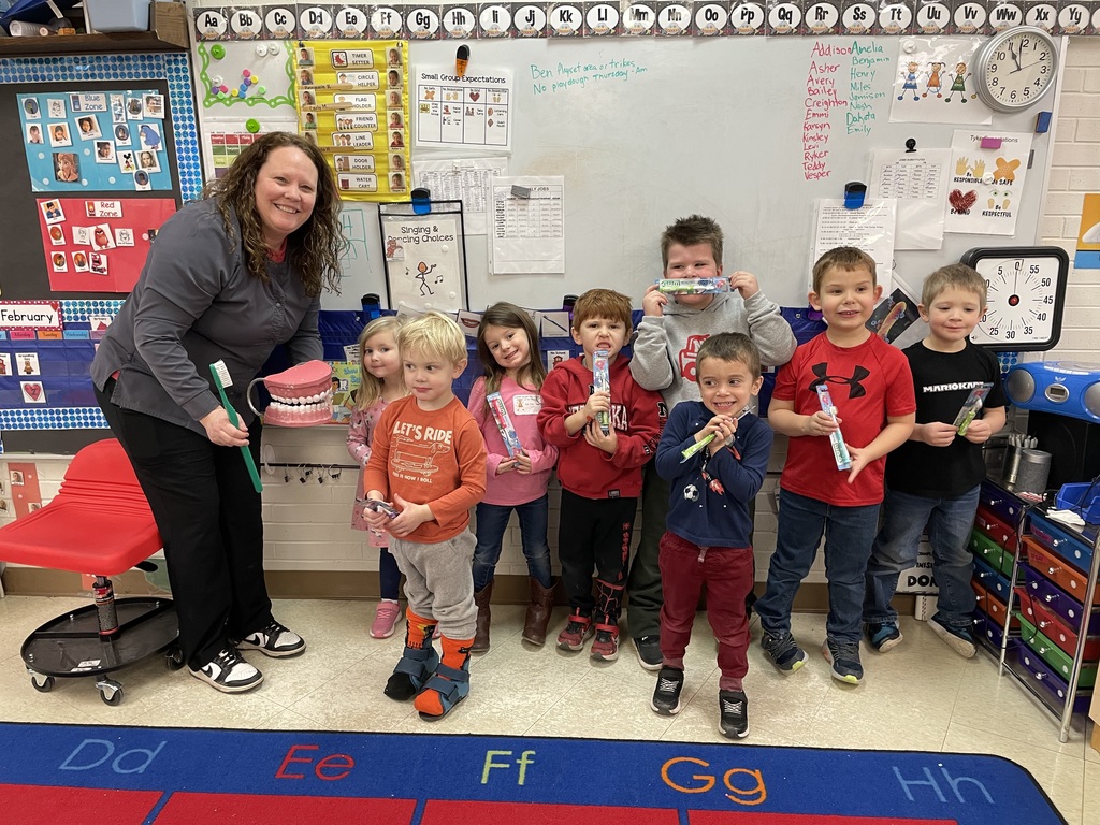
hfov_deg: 67.3
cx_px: 550
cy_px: 412
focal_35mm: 26
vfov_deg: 53.1
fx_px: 826
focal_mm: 4.2
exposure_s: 1/60
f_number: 1.6
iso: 125
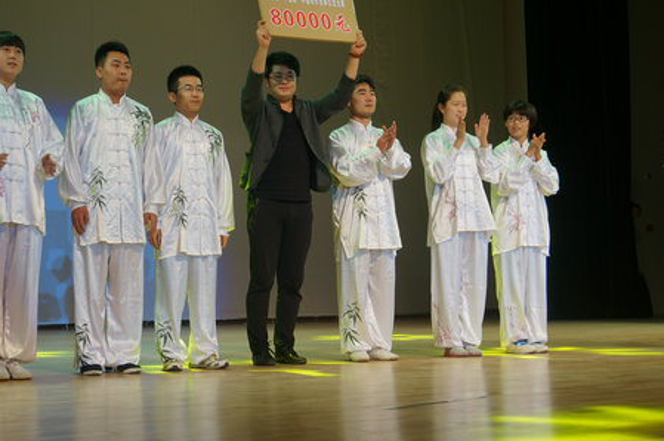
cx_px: 247
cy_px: 239
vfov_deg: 23.4
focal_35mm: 58
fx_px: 1063
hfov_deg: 34.5
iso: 200
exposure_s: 1/160
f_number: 4.5
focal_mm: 27
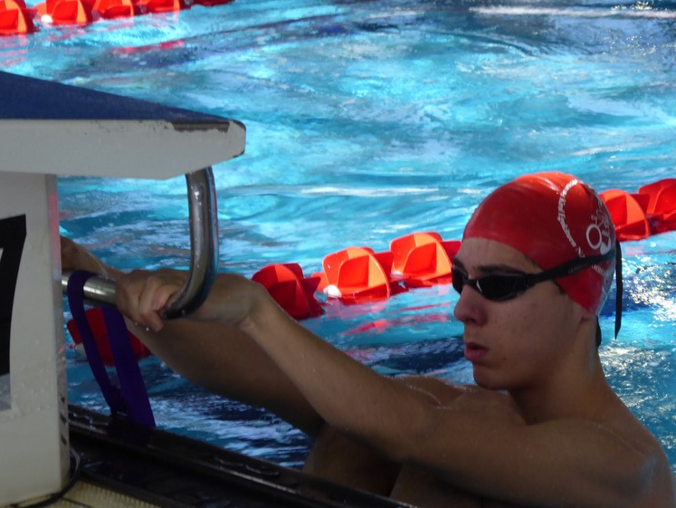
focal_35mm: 198
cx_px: 328
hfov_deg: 10.0
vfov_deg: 7.5
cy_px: 247
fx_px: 3869
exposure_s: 1/80
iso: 320
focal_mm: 33.2
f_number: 5.6
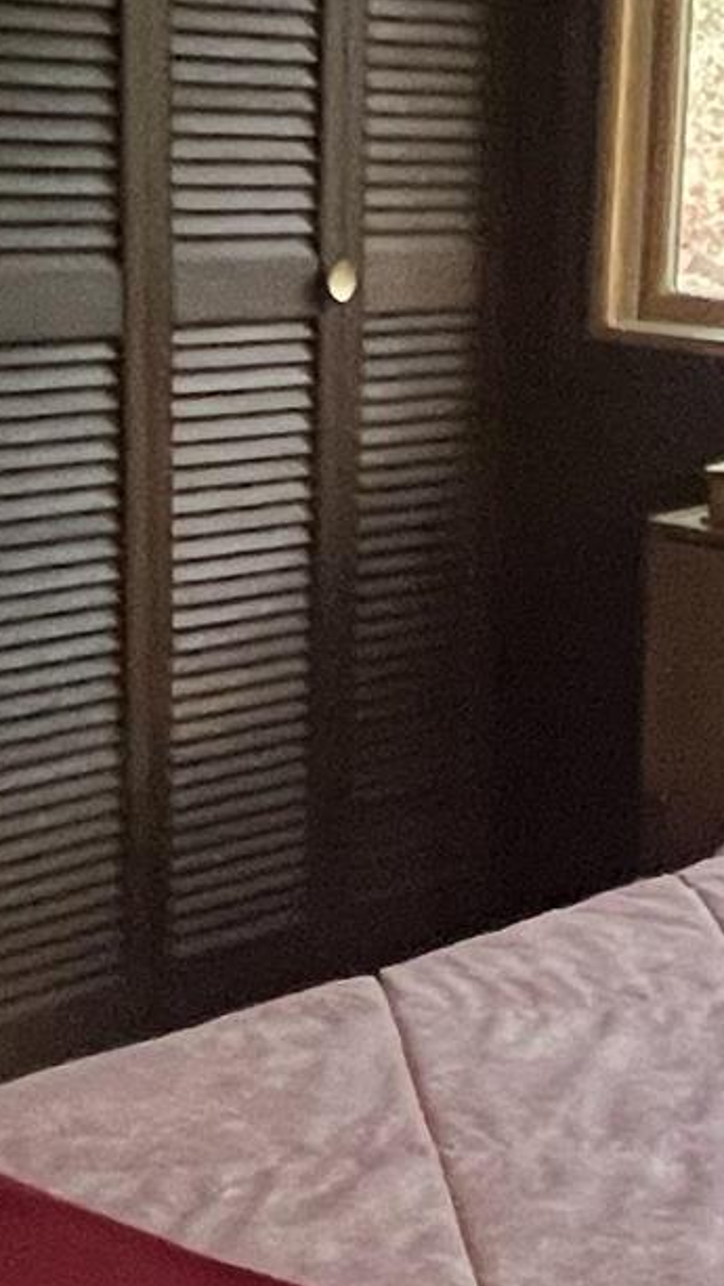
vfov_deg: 29.4
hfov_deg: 16.9
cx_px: 556
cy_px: 923
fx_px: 2422
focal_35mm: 71
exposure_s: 1/60
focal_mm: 1.57
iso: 640
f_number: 1.8
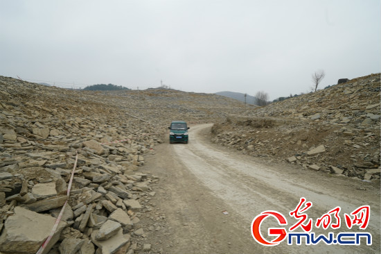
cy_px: 127
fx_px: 159
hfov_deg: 100.4
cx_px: 190
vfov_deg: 77.3
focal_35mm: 15
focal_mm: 15
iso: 320
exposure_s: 1/400
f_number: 8
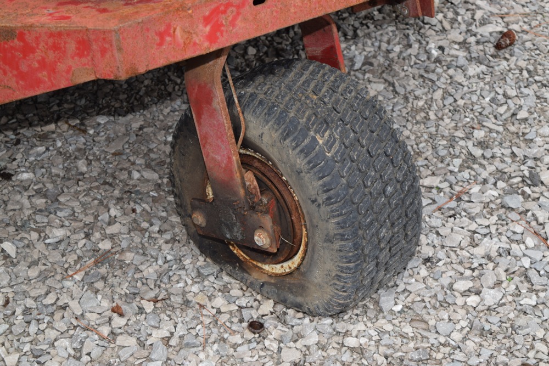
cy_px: 183
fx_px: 1258
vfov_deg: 16.6
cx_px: 274
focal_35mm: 82
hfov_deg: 24.6
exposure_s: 1/125
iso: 160
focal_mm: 55
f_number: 5.6
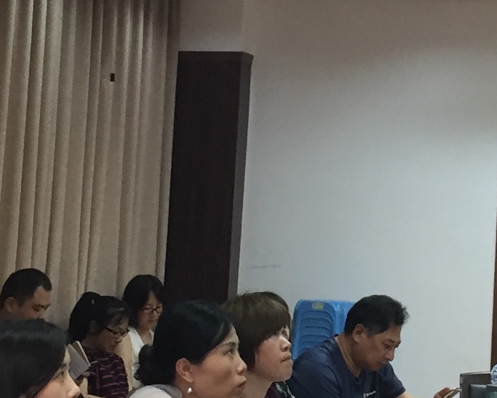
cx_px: 450
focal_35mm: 126
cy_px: 27
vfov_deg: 12.1
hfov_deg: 15.1
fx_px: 1854
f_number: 2.2
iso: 125
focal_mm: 4.15
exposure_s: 1/33
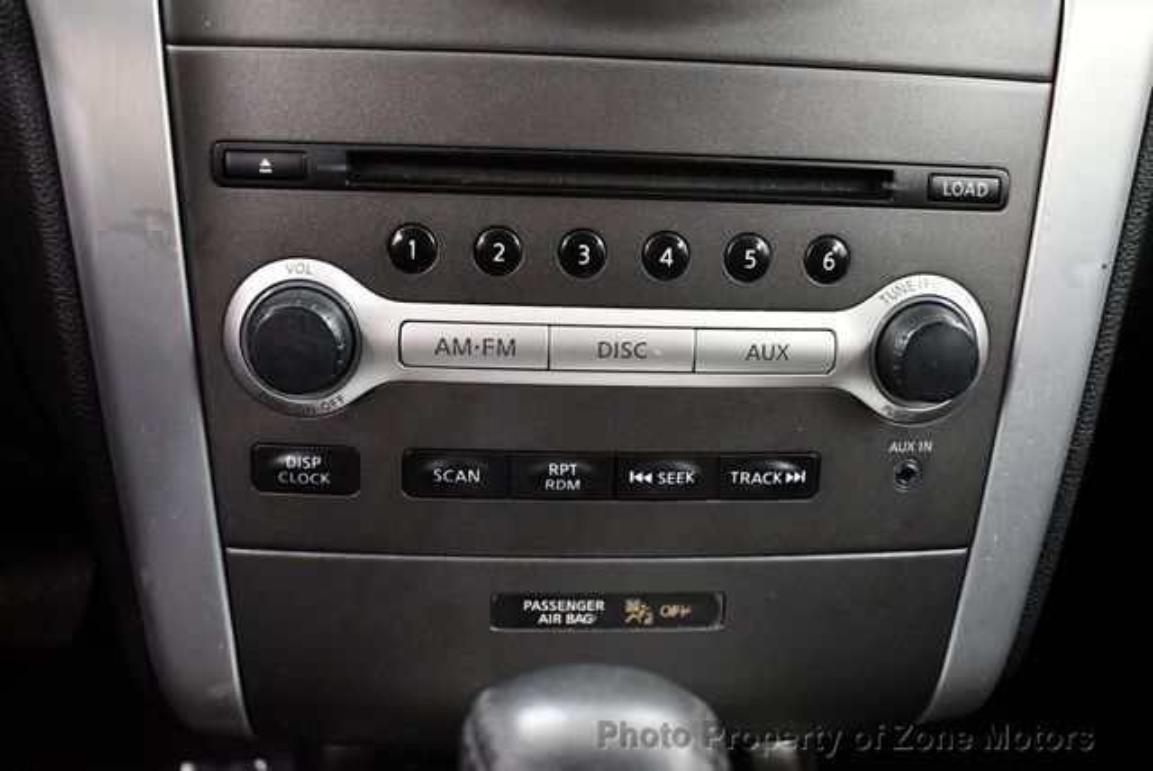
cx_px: 576
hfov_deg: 53.1
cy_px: 386
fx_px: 1154
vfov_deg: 36.9
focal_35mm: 36
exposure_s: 1/60
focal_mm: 18
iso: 3600
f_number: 3.5
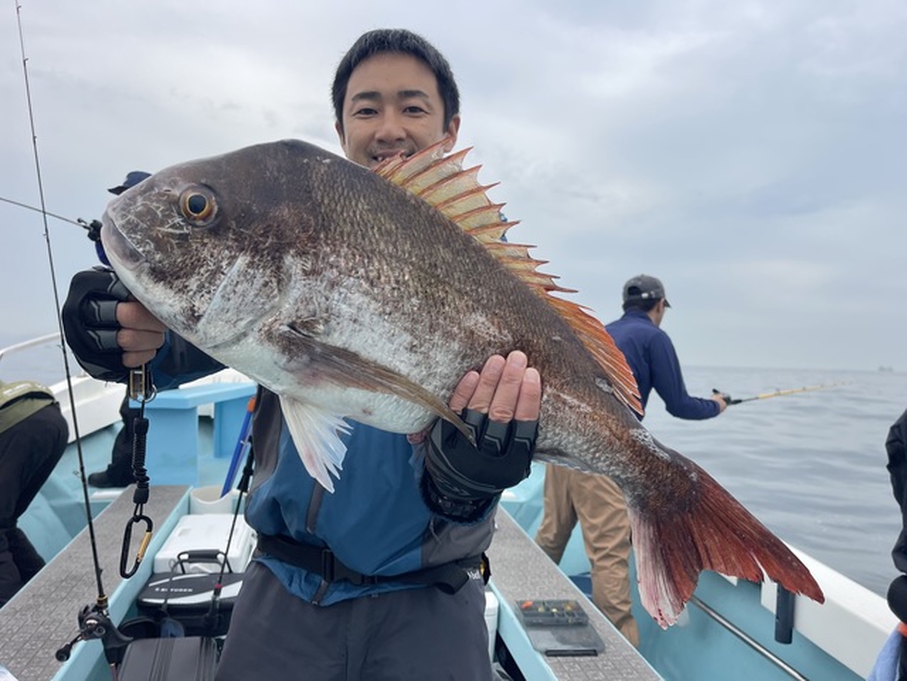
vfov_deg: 54.9
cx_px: 454
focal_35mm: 25
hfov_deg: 69.4
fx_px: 655
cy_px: 340
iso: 32
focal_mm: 5.1
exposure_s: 1/3344
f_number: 1.6
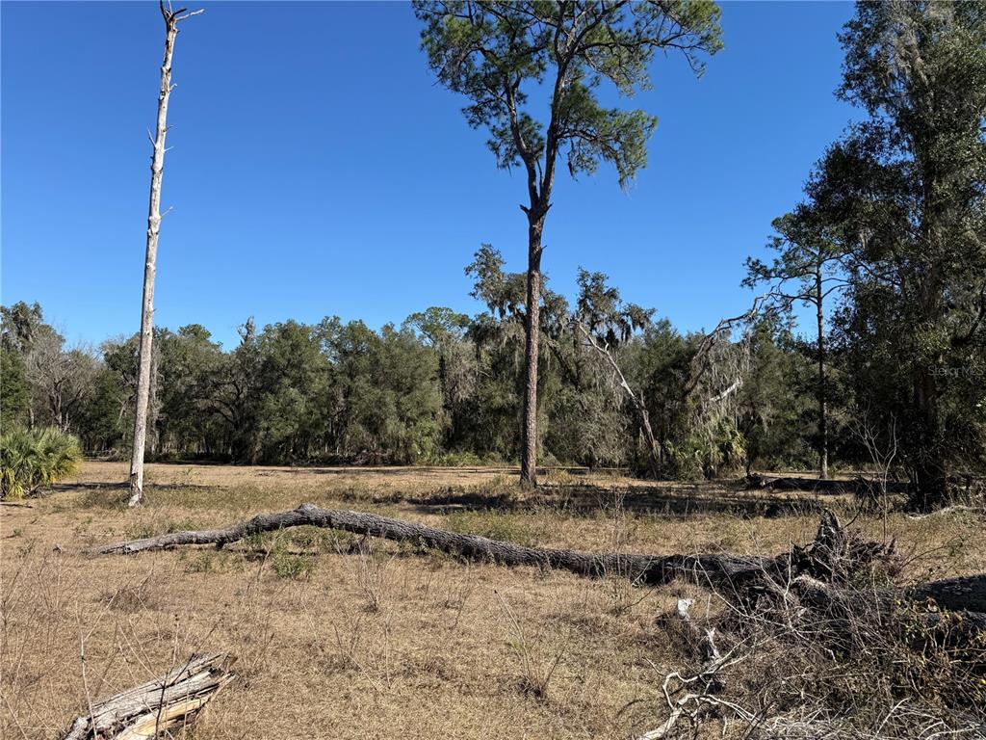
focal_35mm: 24
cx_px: 493
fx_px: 684
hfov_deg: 71.6
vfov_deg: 56.8
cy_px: 370
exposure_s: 1/3279
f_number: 1.78
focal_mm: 6.76
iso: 80
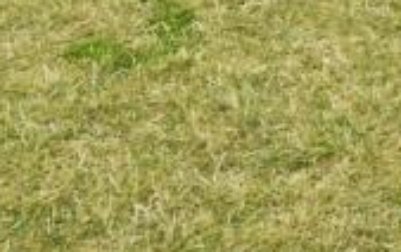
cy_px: -541
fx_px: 1149
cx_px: 584
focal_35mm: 105
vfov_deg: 9.4
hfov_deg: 17.9
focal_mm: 17
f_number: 5.6
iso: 1250
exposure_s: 1/640
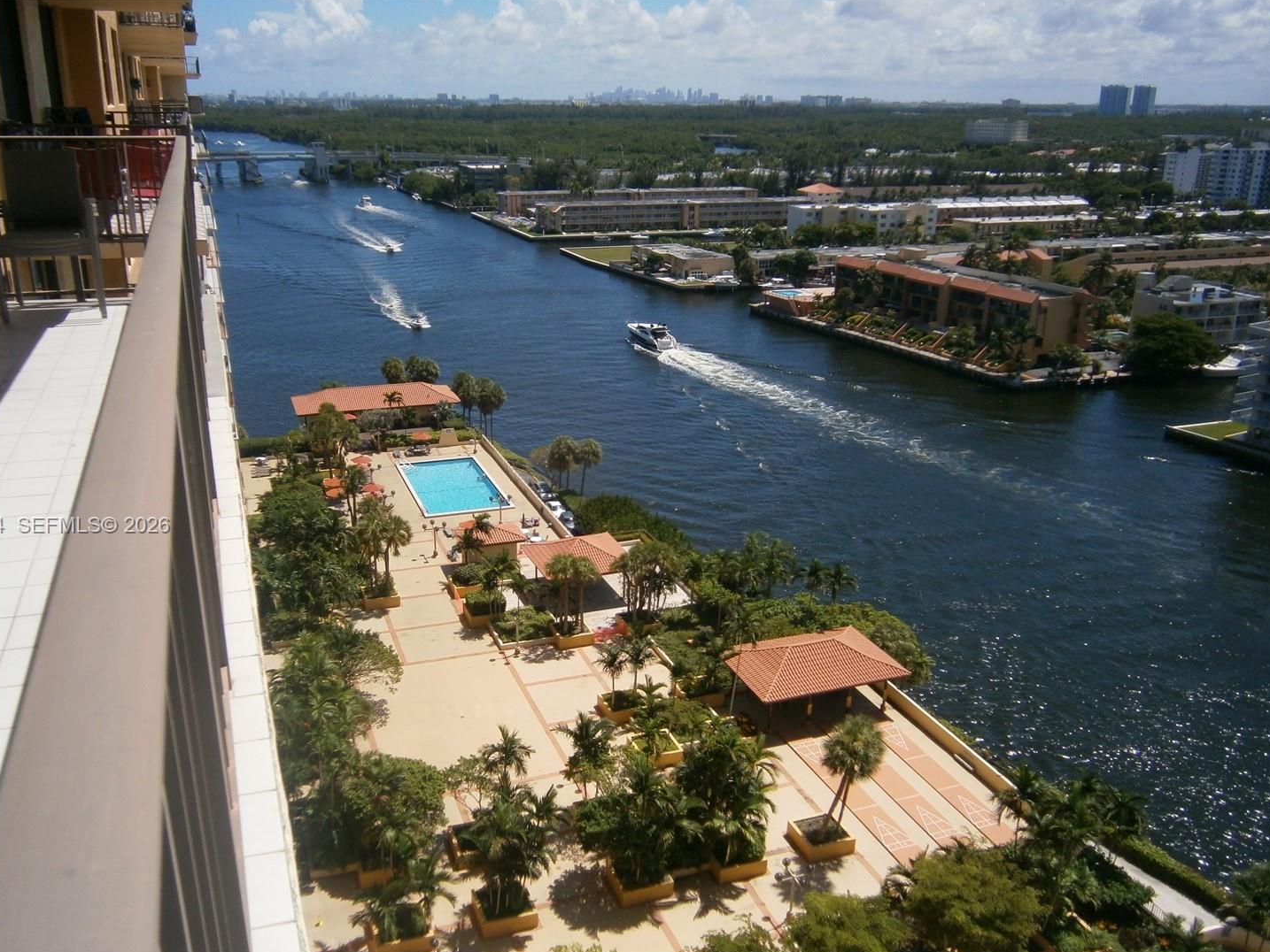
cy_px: 526
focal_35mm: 29
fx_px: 1064
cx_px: 602
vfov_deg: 48.2
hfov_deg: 61.6
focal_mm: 4.7
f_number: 2.8
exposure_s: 1/2000
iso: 80
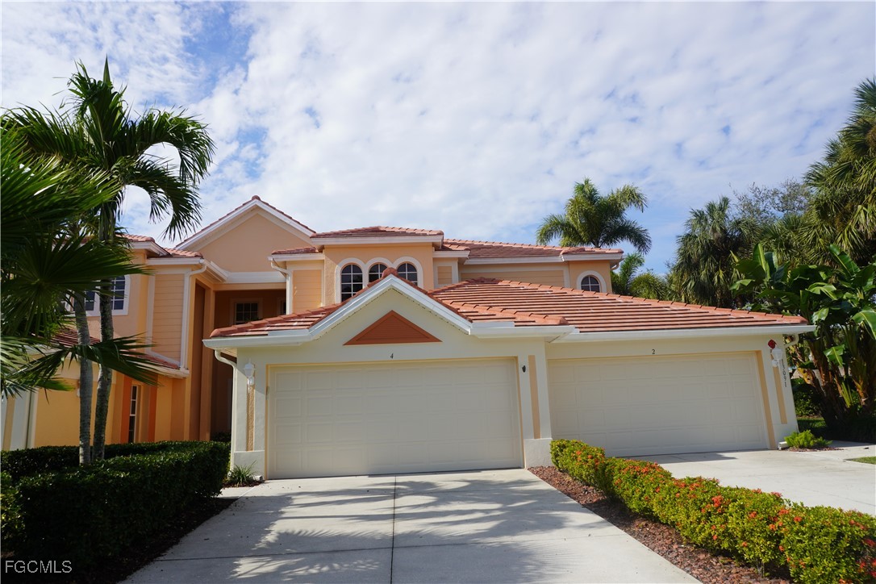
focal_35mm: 24
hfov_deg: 73.7
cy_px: 292
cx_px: 438
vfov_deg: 53.1
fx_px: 584
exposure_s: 1/200
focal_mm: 16
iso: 100
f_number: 10
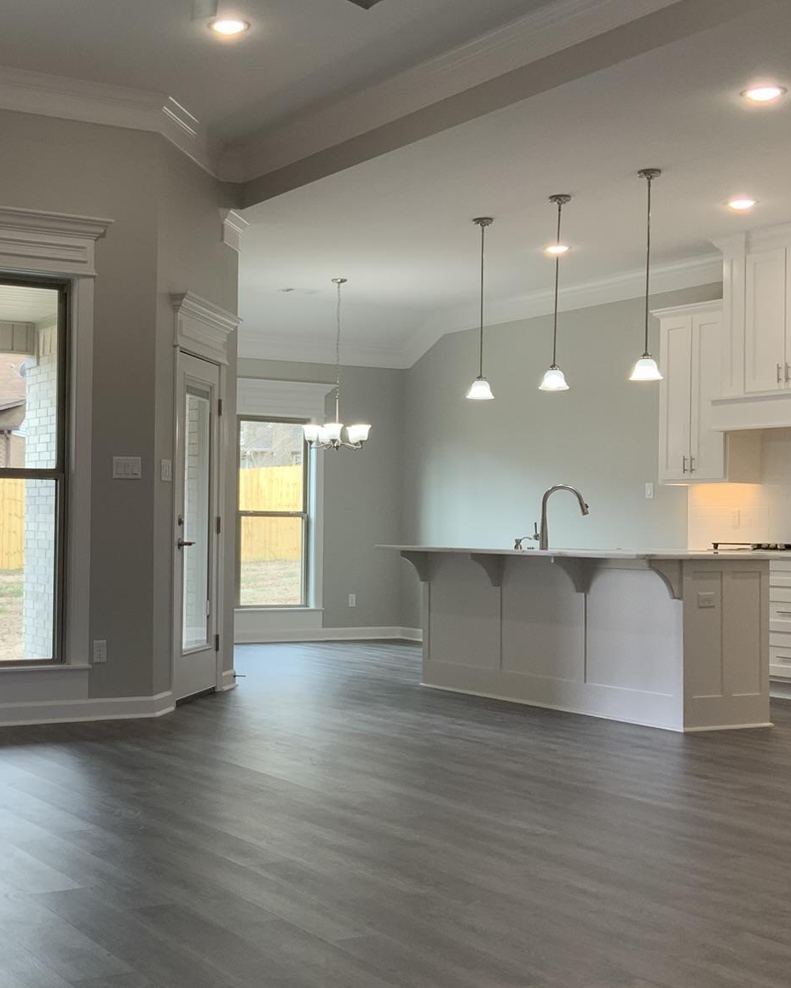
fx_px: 1462
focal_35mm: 50
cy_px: 492
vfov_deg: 37.3
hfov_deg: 29.7
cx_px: 182
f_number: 1.8
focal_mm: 3
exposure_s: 1/60
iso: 32
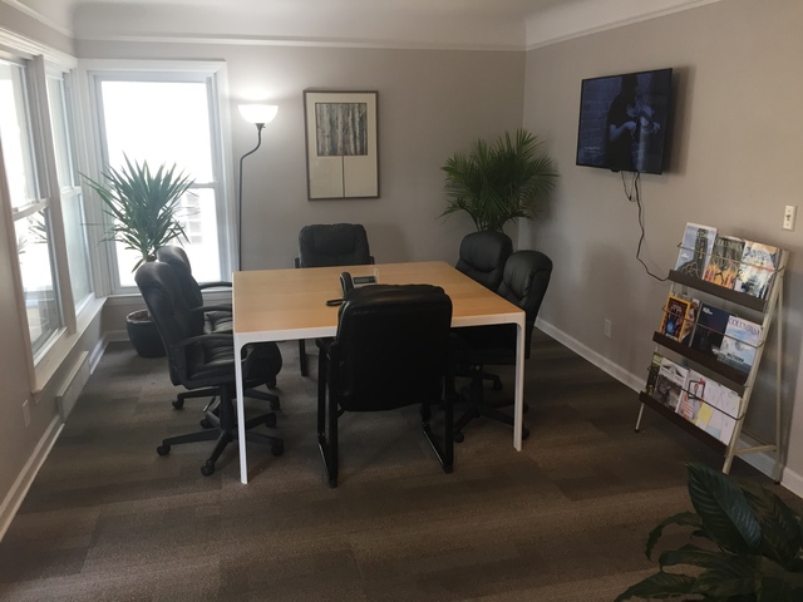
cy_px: 301
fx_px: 673
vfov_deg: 48.2
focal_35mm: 29
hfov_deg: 61.7
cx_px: 402
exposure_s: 1/30
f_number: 2.2
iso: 40
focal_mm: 4.15
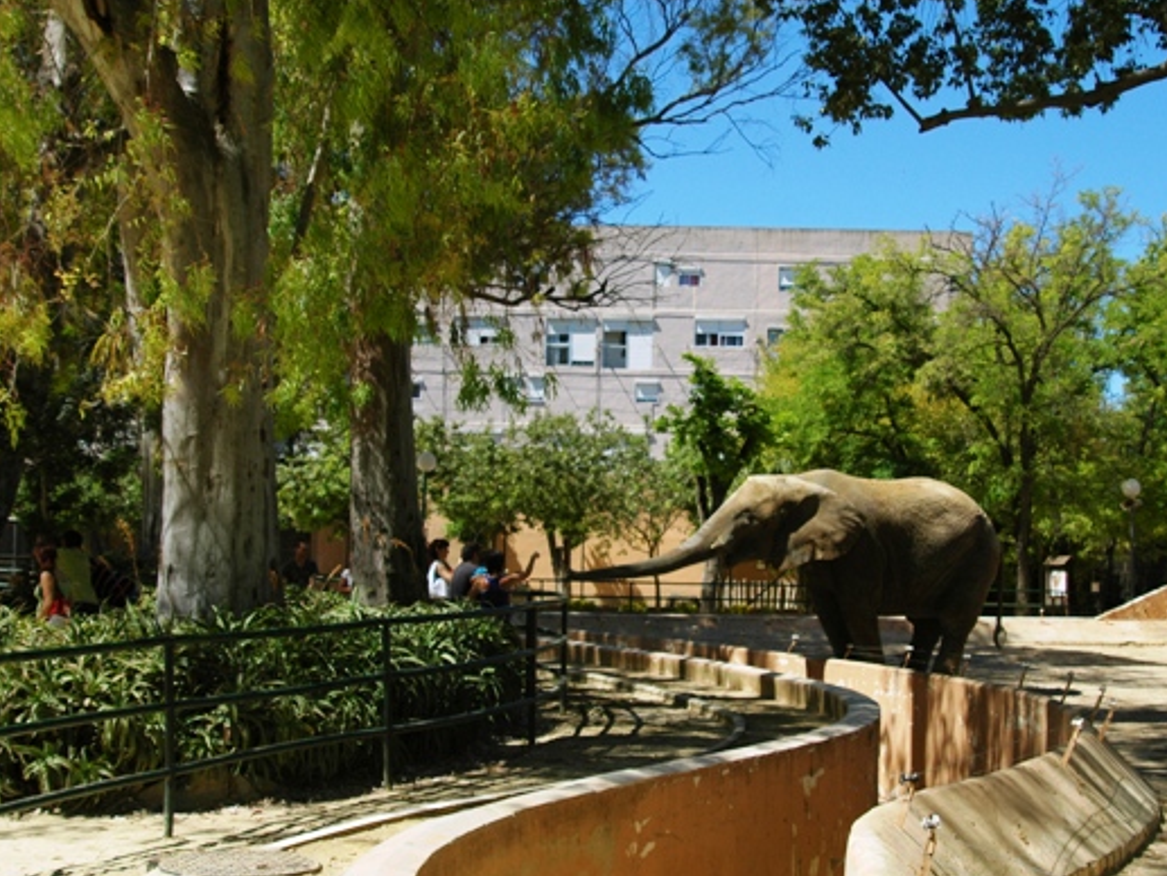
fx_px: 1585
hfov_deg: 40.3
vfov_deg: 30.9
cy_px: 443
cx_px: 677
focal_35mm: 47
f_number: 5.6
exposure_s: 1/1250
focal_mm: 28
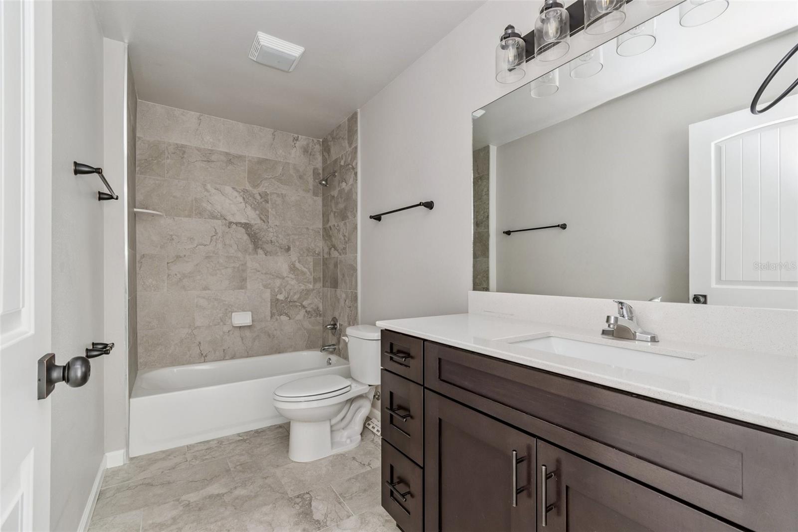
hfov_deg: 100.4
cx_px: 399
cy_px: 266
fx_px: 332
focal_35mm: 15
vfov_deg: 77.3
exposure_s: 2.5
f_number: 8
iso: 200
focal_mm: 10
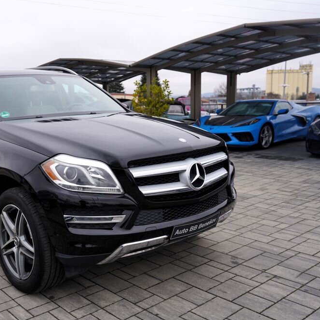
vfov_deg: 43.9
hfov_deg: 42.4
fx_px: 397
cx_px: 78
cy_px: 162
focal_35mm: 38
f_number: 6.3
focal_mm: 29
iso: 100
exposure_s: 1/125
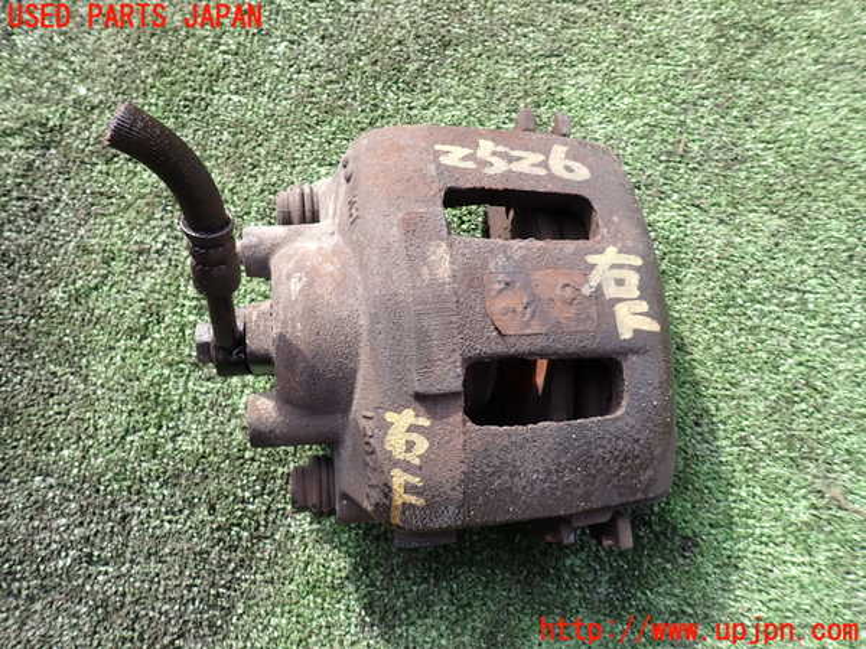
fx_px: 625
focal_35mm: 25
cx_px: 433
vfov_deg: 54.9
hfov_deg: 69.4
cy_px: 324
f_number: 2.8
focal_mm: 4.5
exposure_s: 1/250
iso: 100
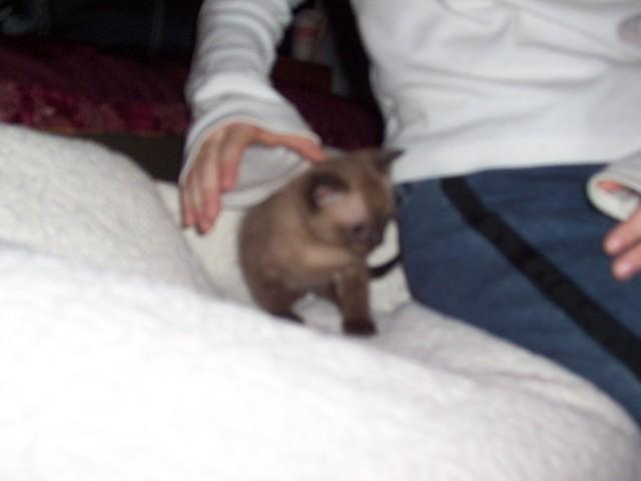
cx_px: 320
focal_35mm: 46
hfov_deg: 41.2
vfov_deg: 31.5
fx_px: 852
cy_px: 240
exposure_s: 1/60
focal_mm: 7
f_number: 3
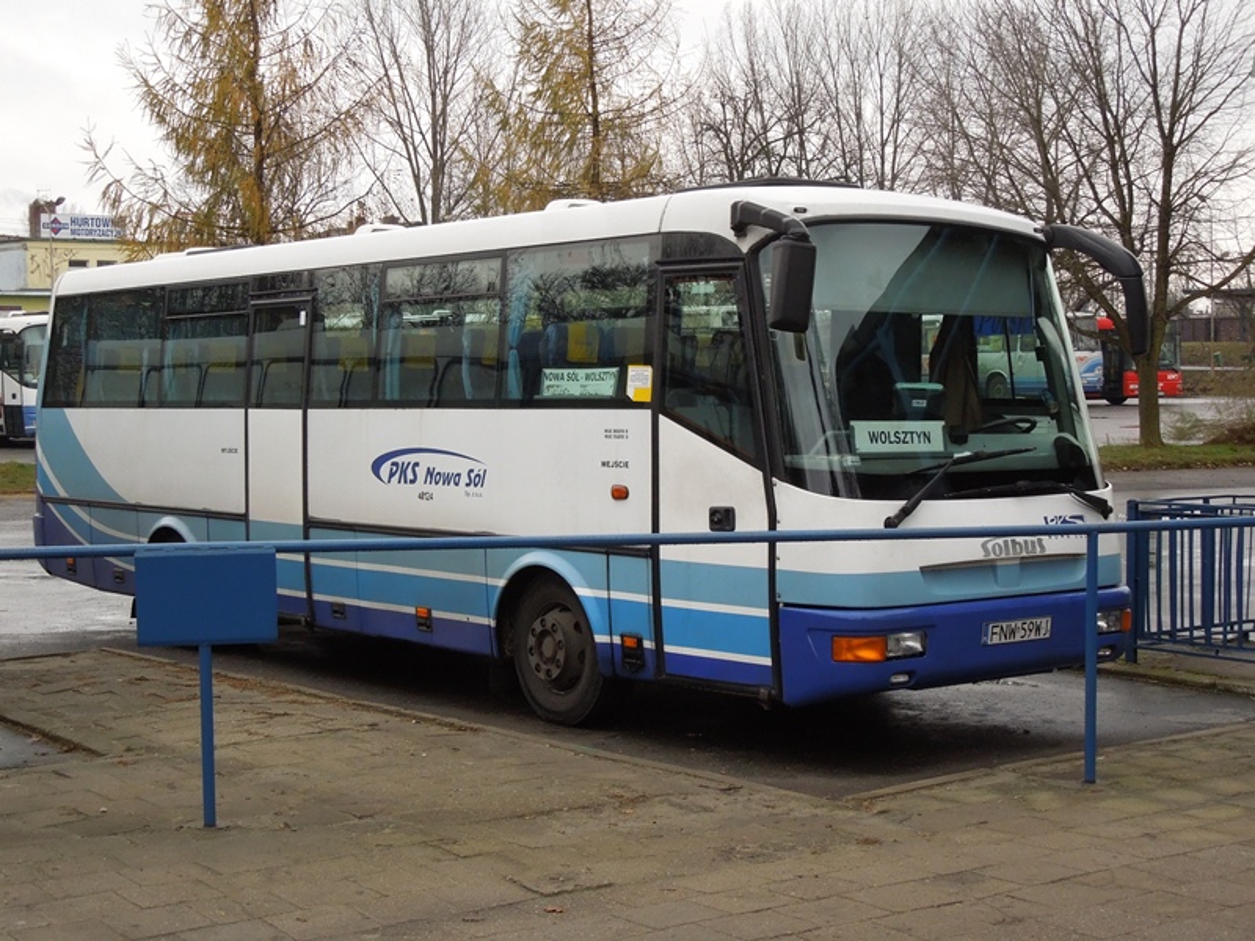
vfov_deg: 27.0
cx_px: 628
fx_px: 1958
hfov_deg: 35.5
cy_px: 470
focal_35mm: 54
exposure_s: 1/160
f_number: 4.2
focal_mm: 9.8
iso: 450
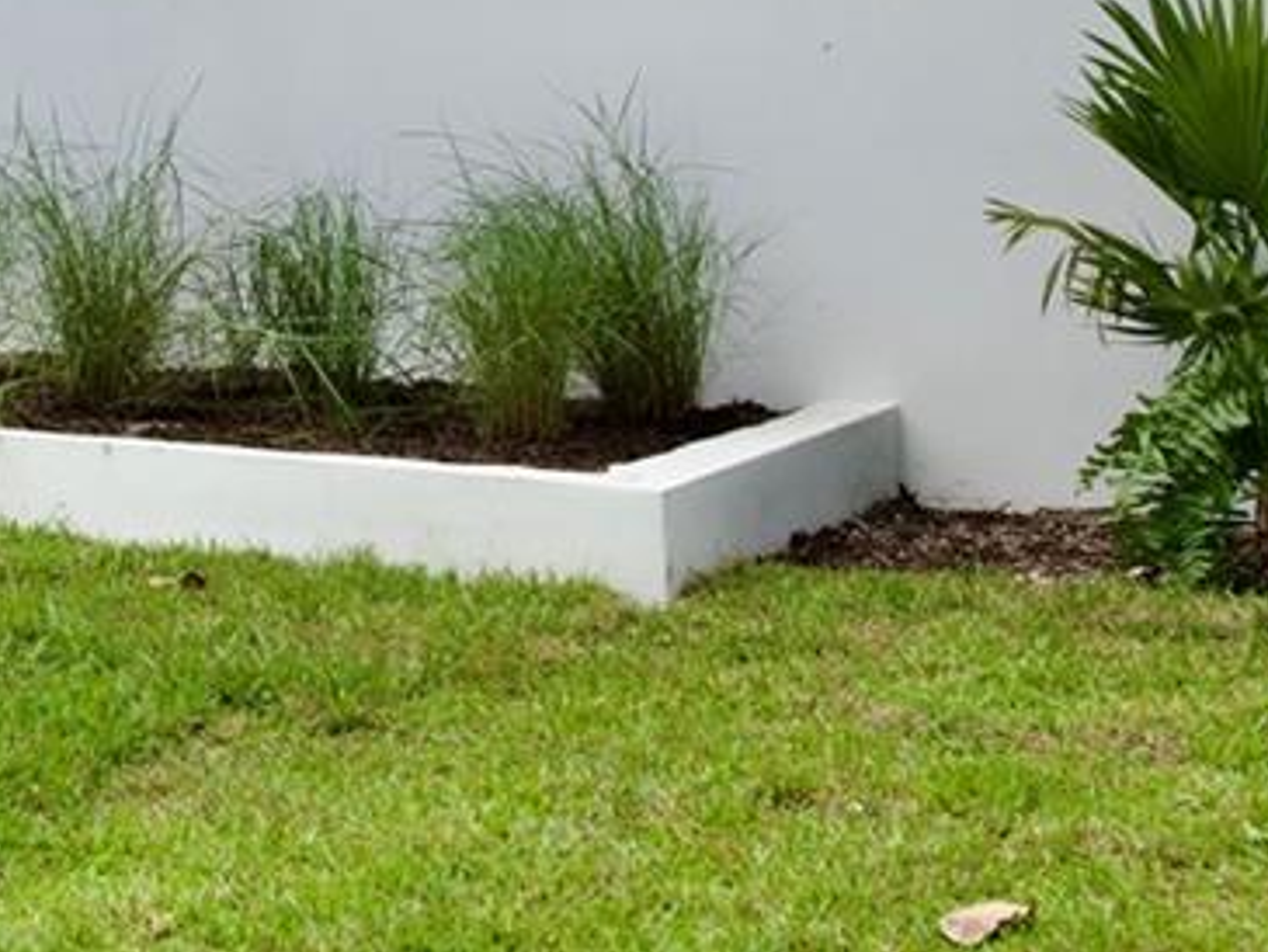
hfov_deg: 18.3
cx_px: -295
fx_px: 3701
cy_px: -139
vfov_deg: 14.3
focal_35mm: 101
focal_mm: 24
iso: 100
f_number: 10
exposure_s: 1/80
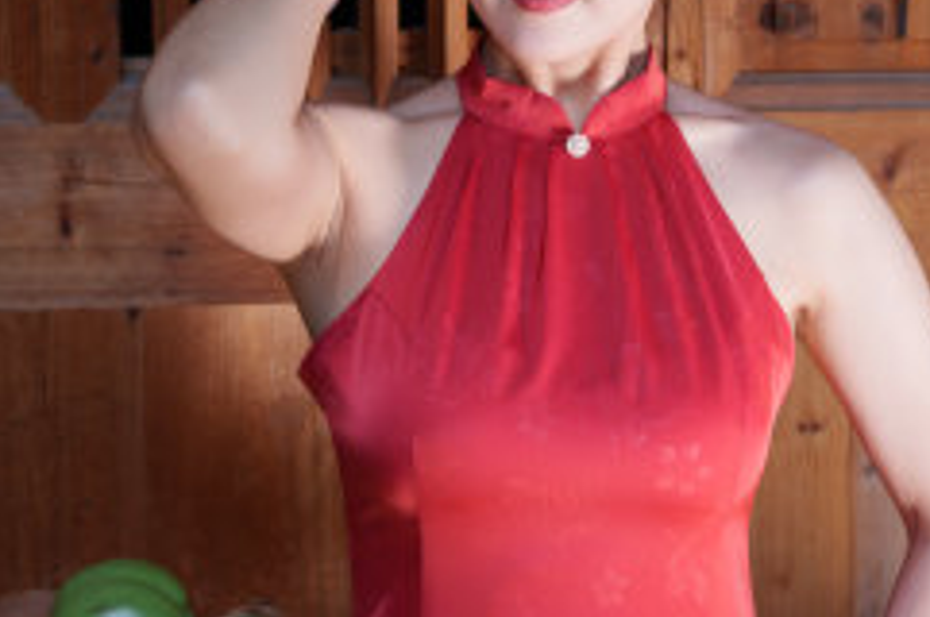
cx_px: 556
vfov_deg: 15.2
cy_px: 143
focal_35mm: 89
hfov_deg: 22.9
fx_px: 2296
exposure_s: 1/250
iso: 100
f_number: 4
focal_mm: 35
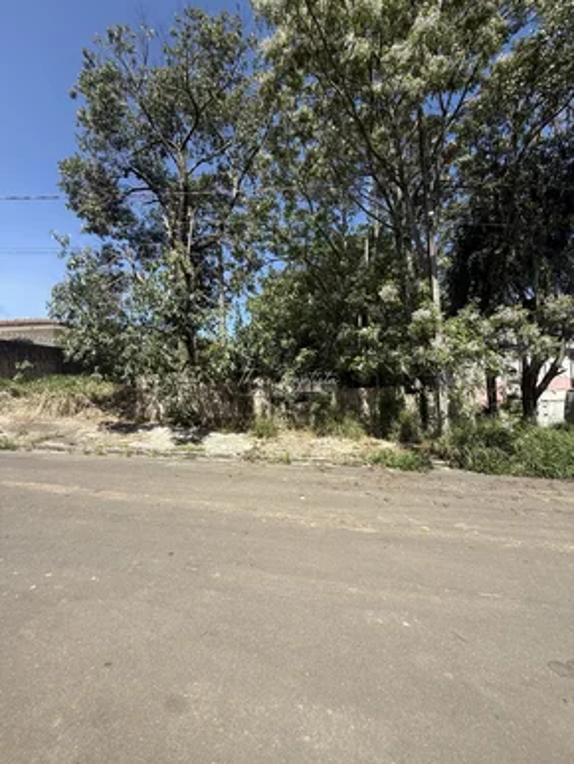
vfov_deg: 102.0
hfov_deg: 85.7
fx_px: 309
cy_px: 382
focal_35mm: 14
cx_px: 287
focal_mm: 2.22
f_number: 2.2
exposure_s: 1/928
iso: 50
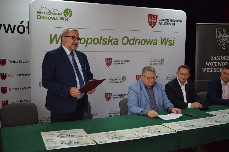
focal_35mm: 42
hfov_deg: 46.4
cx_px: 114
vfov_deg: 31.9
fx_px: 267
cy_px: 76
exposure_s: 1/400
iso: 3200
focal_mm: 28
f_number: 4.2
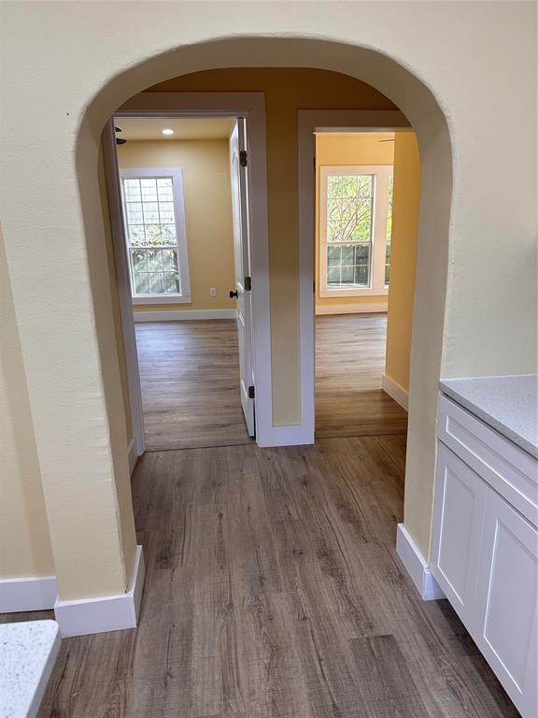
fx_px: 497
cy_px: 359
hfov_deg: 56.8
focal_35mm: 24
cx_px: 269
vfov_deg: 71.6
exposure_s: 1/120
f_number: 1.78
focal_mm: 6.86
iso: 160
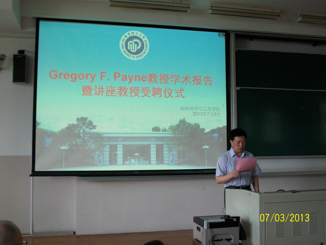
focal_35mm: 40
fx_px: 377
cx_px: 163
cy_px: 122
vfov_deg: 36.0
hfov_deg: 46.8
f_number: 3.2
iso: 128
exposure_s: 1/40
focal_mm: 7.1
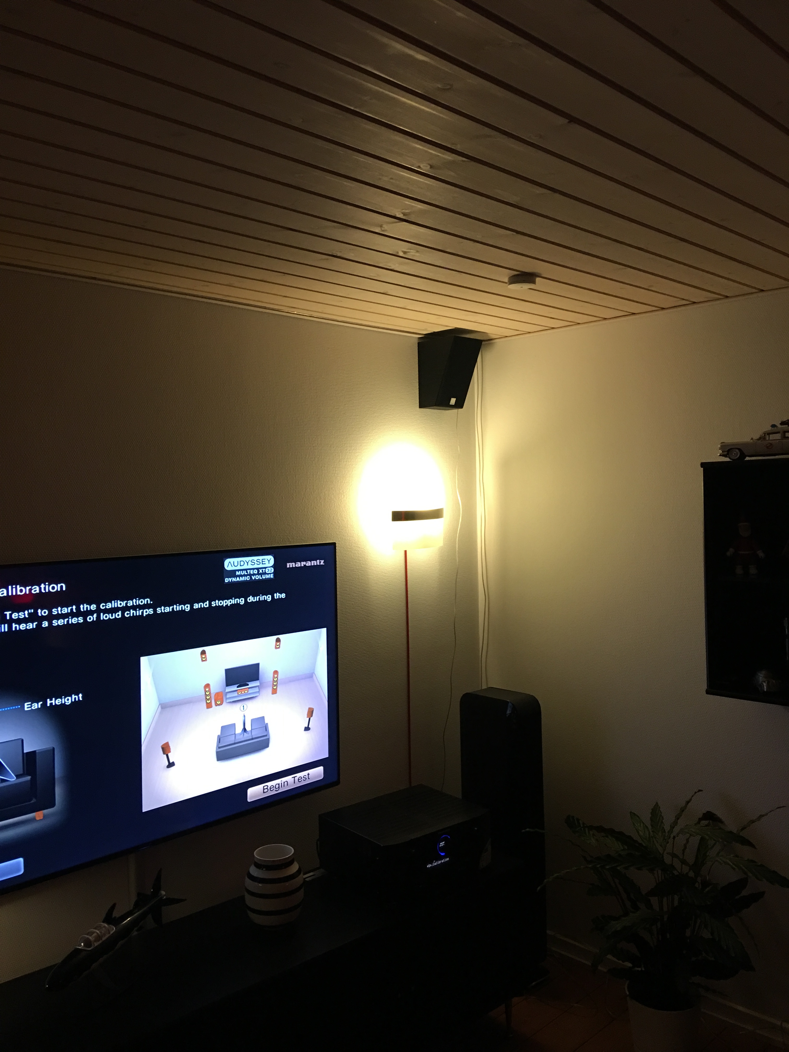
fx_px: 881
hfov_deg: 48.2
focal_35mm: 29
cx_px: 394
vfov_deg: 61.7
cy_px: 526
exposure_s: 1/17
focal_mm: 4.15
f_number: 2.2
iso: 80
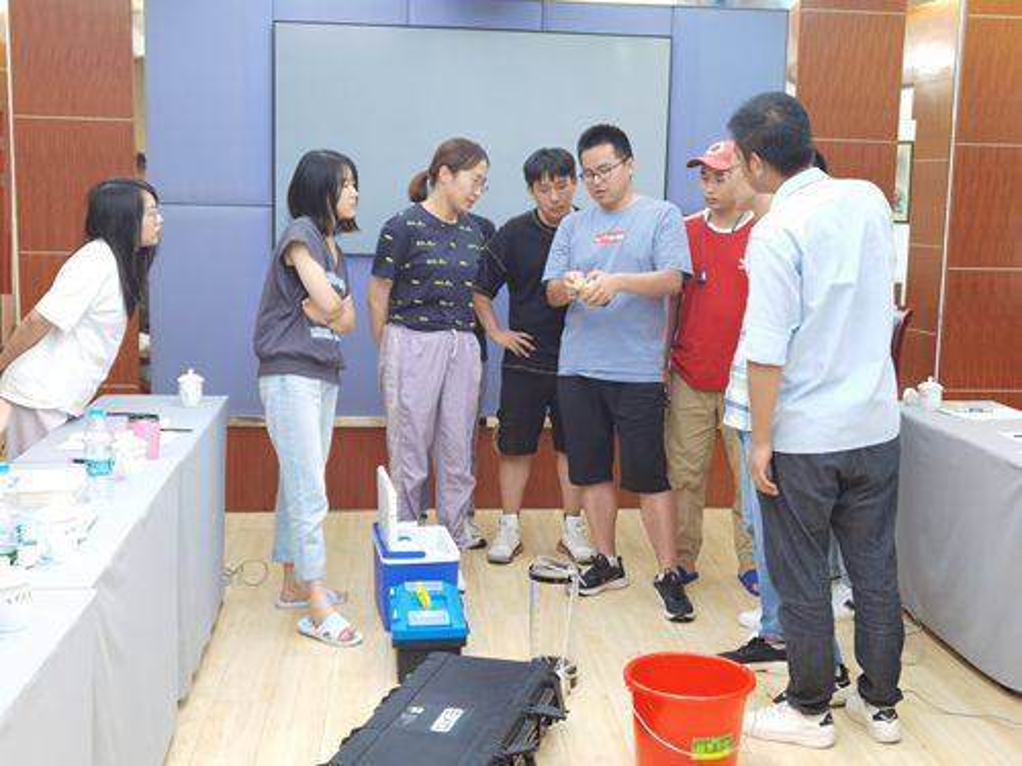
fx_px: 1299
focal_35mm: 44
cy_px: 383
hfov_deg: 42.9
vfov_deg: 32.9
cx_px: 511
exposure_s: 1/50
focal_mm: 6.71
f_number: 1.9
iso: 400
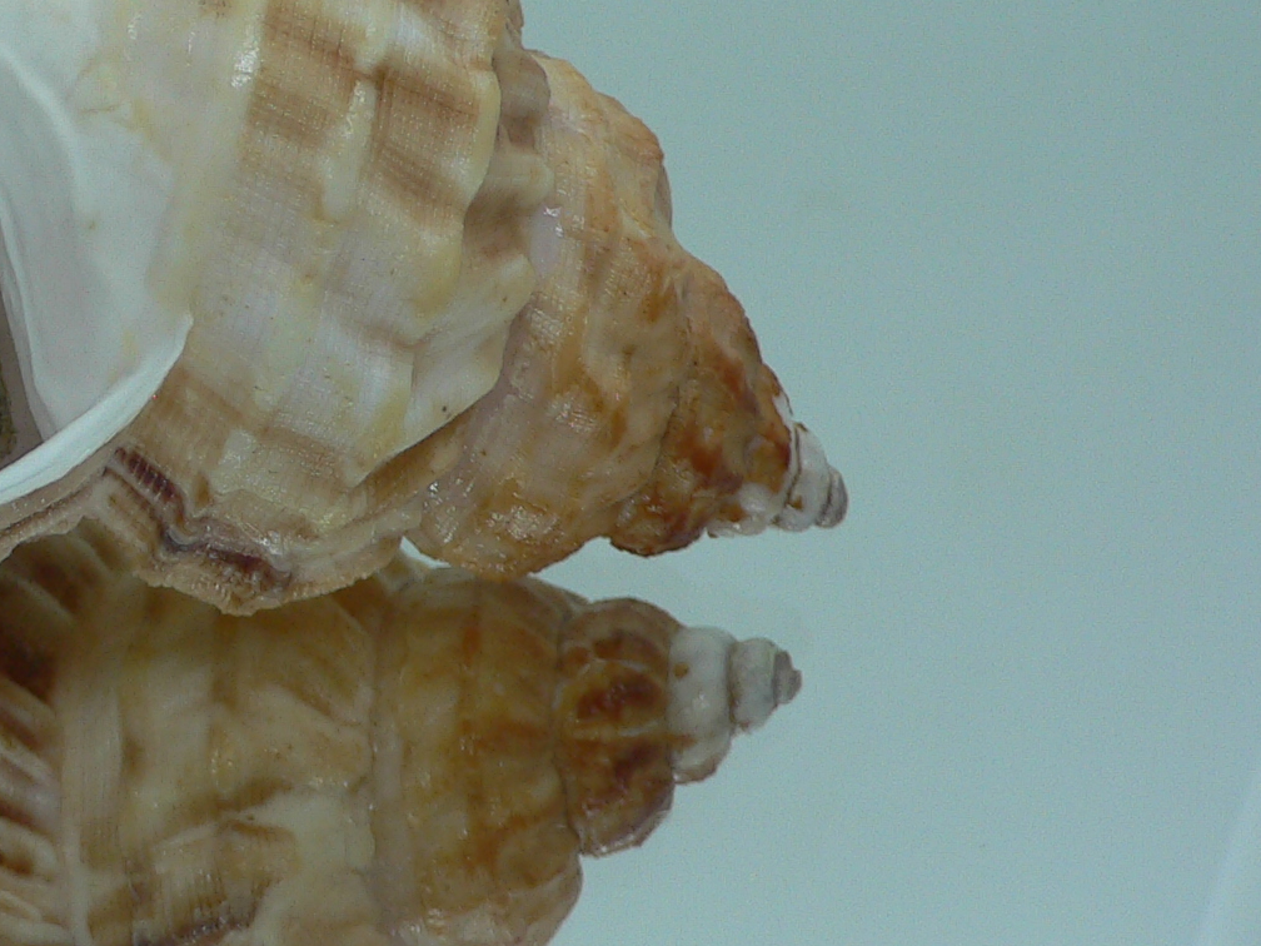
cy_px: 211
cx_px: 14
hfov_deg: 26.4
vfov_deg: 20.8
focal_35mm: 70
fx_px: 2550
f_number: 2.8
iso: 80
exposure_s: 1/60
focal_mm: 4.6
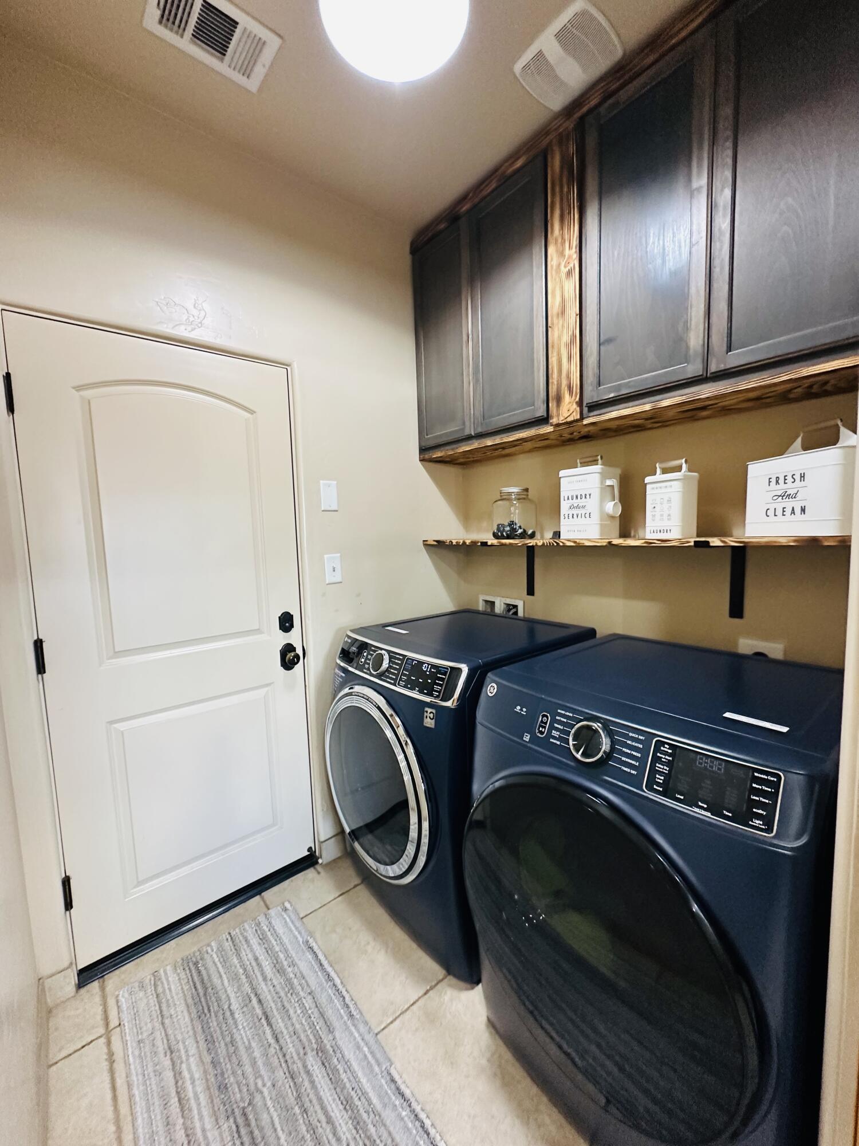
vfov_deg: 102.1
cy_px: 573
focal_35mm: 14
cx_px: 430
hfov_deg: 85.7
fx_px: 463
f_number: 2.2
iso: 500
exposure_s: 1/60
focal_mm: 2.22
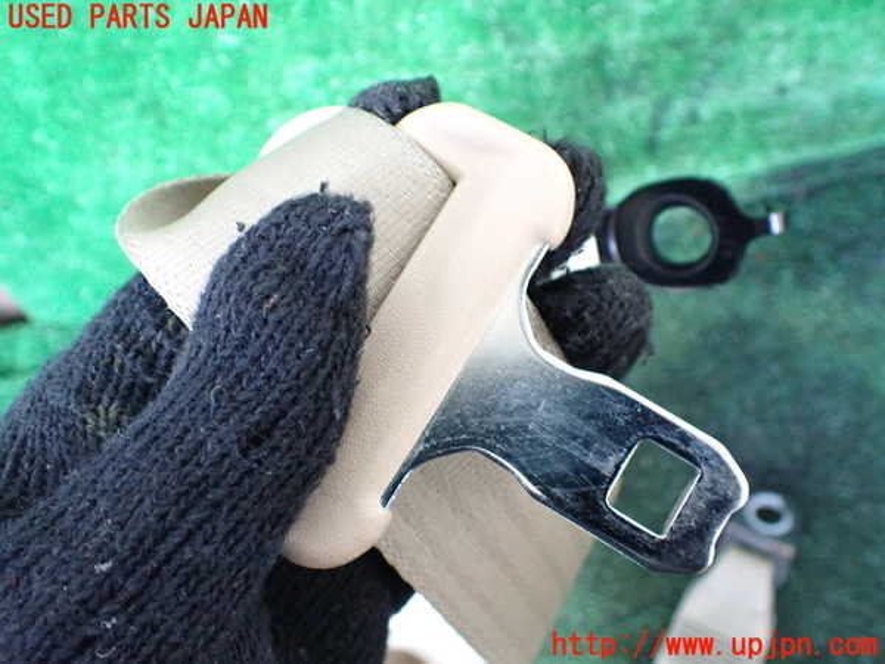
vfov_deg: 46.8
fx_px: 767
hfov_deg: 60.0
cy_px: 332
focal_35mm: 30
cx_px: 442
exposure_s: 1/50
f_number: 2.3
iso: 800
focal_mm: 5.4
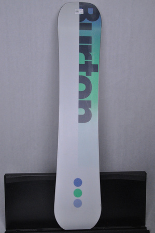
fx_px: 243
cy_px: 116
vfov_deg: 51.3
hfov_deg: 35.4
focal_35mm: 38
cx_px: 78
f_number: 11
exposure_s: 1/125
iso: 3200
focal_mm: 25
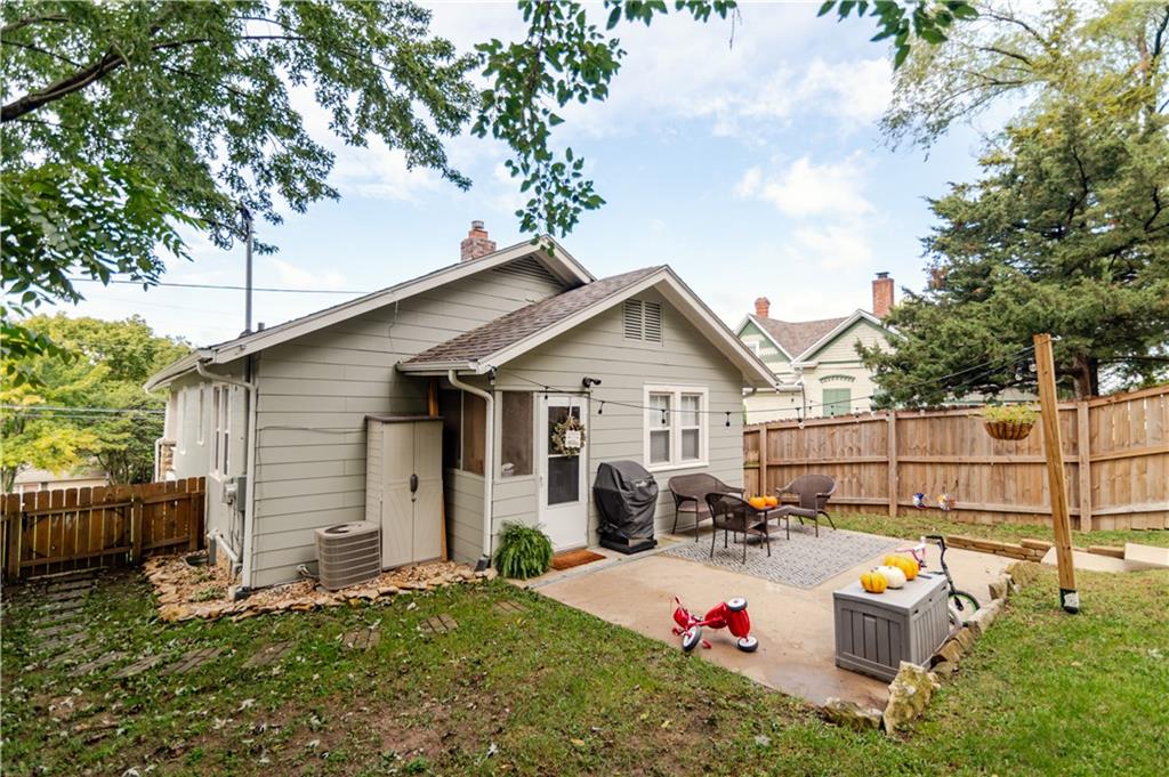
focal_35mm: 16
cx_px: 584
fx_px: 519
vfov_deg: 73.7
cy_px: 388
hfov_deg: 96.8
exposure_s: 1/640
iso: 100
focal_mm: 16
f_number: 2.8
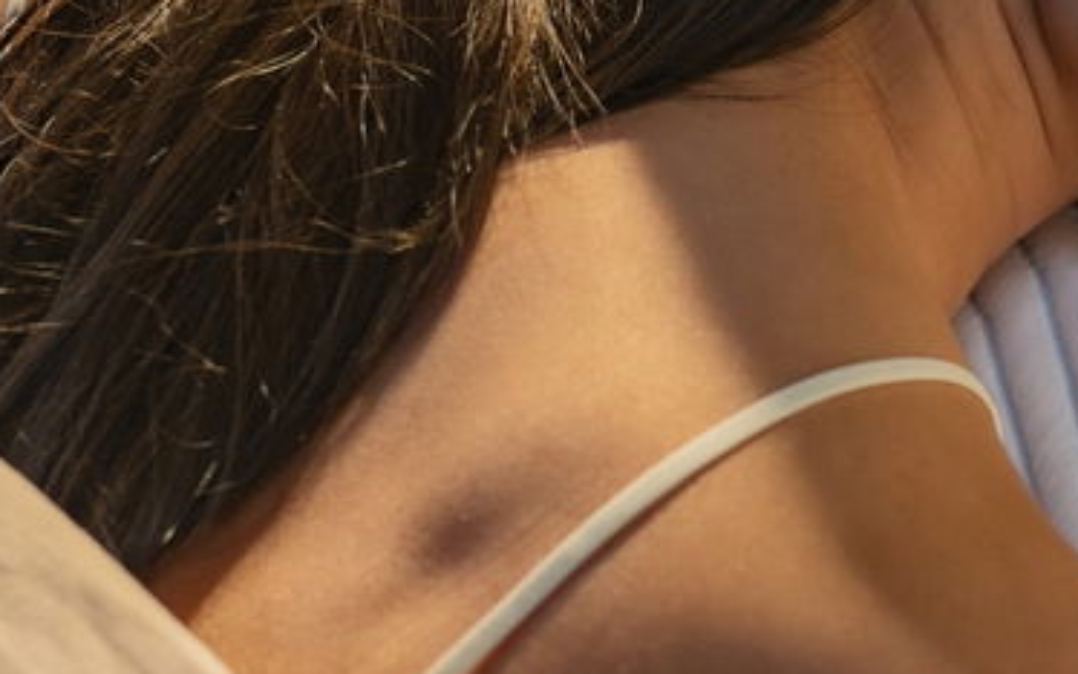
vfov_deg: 6.0
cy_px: 148
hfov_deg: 9.6
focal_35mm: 218
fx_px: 6407
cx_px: 1075
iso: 100
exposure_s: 1/250
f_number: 2.8
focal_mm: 50
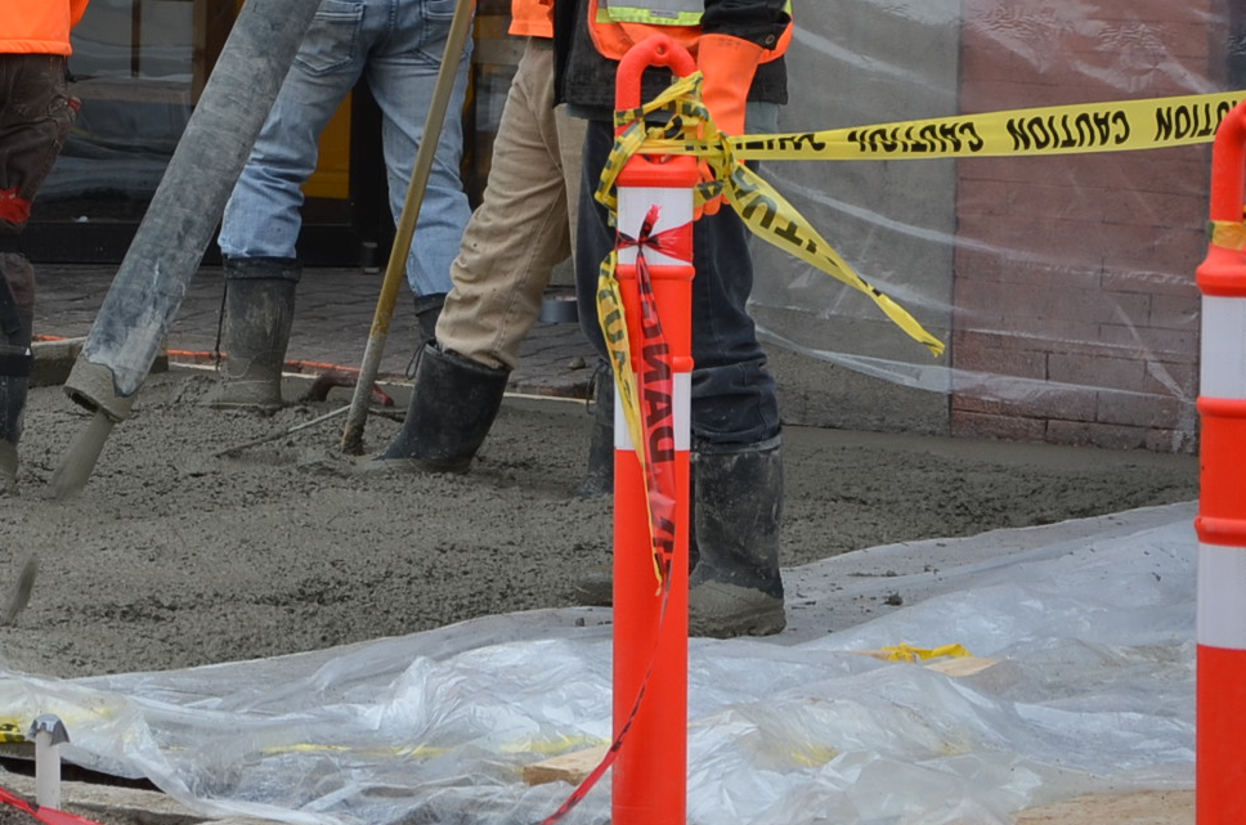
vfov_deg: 5.4
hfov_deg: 8.1
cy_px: 288
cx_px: -107
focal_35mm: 252
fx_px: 8703
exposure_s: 1/125
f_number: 5.6
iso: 200
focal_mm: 66
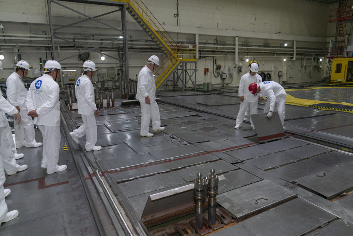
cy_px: 118
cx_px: 176
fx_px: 245
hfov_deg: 71.5
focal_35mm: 25
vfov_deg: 51.3
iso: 3200
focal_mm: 25
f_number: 5.6
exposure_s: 1/250
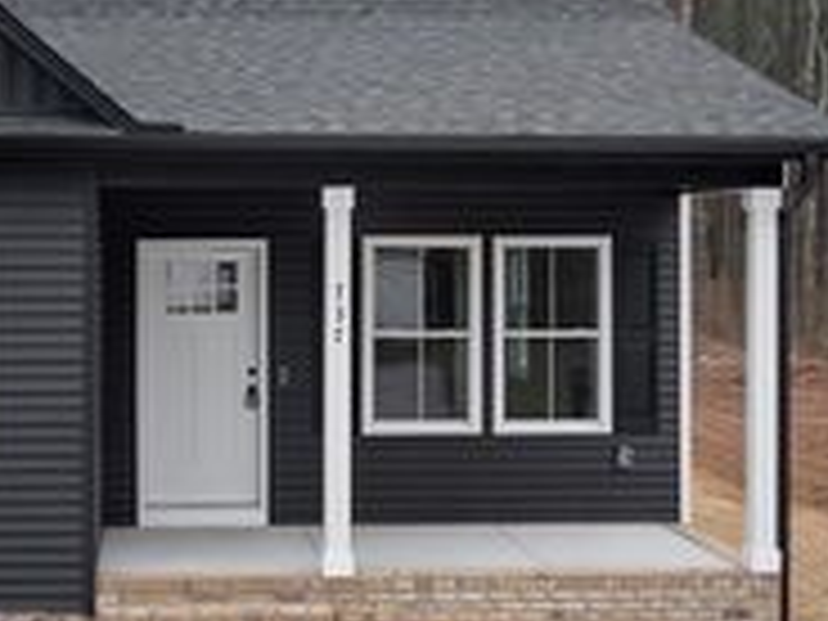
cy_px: 220
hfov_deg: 29.4
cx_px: 212
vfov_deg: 22.5
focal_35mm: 65
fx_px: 1555
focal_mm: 12.29
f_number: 2.8
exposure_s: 1/400
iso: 140
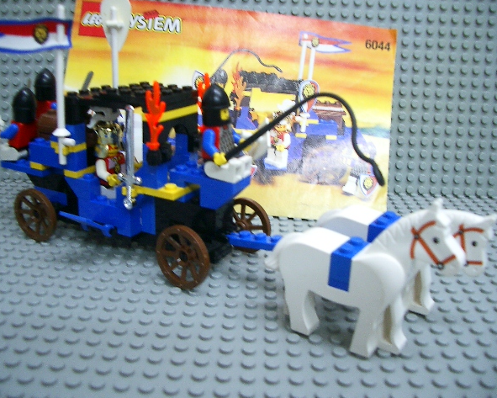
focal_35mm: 37
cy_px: 201
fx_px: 544
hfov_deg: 49.0
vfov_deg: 40.1
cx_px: 231
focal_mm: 5.8
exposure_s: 1/13
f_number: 2.6
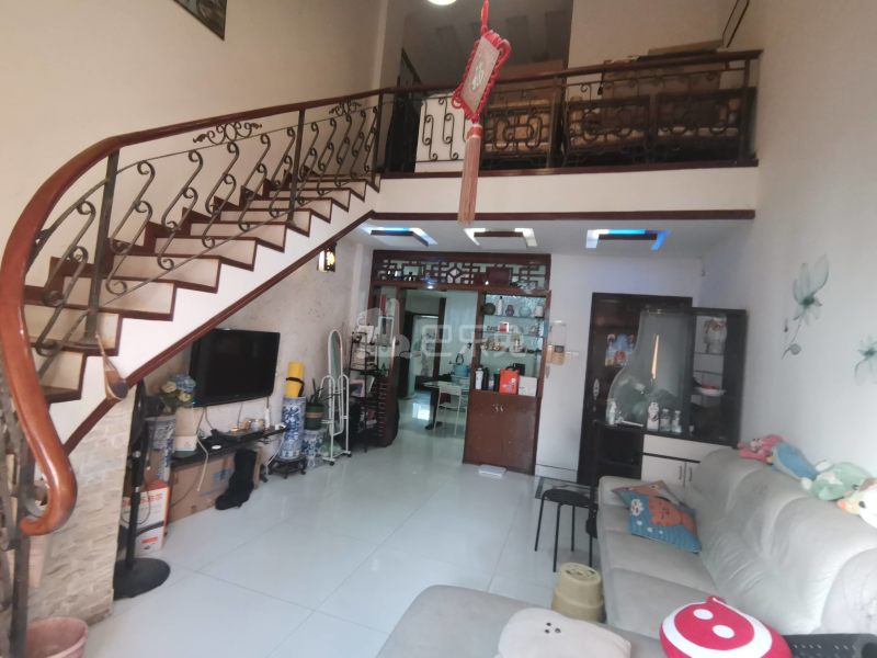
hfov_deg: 91.0
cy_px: 329
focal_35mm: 17
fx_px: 431
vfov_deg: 74.7
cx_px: 438
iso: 320
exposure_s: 1/25
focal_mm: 2.26
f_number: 2.2
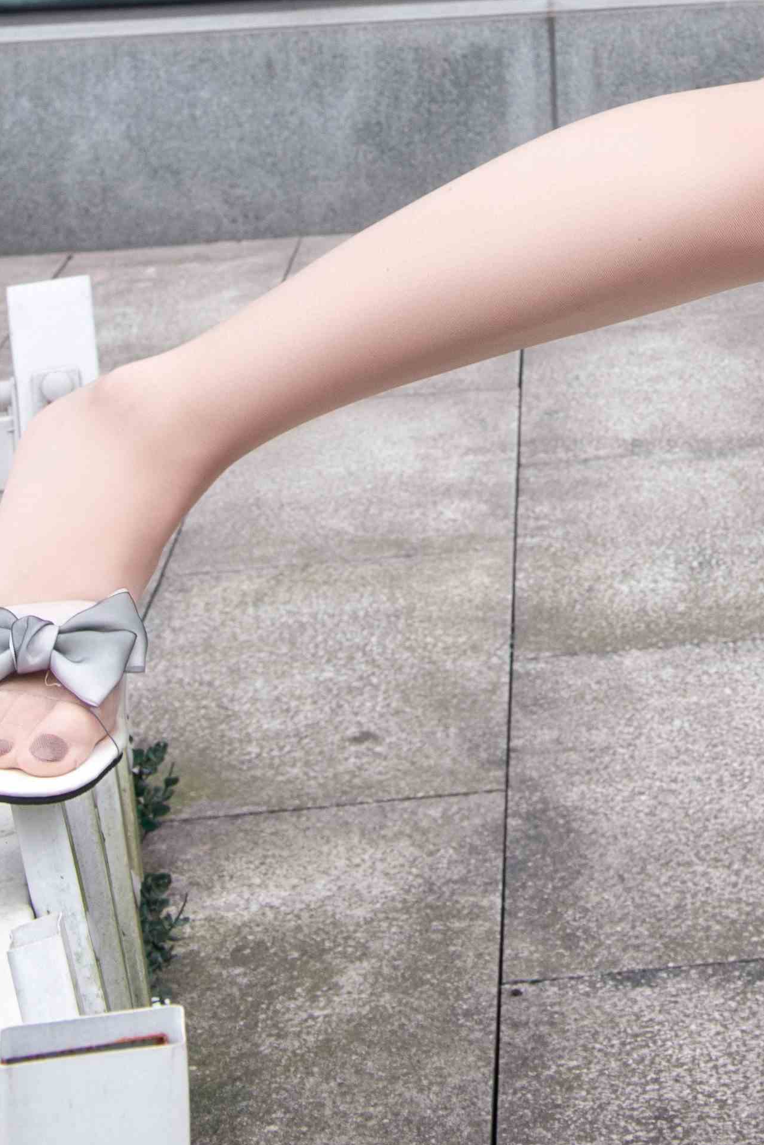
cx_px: 974
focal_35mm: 101
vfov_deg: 18.4
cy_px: -444
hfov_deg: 13.1
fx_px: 3213
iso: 200
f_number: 9
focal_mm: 32
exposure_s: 1/100
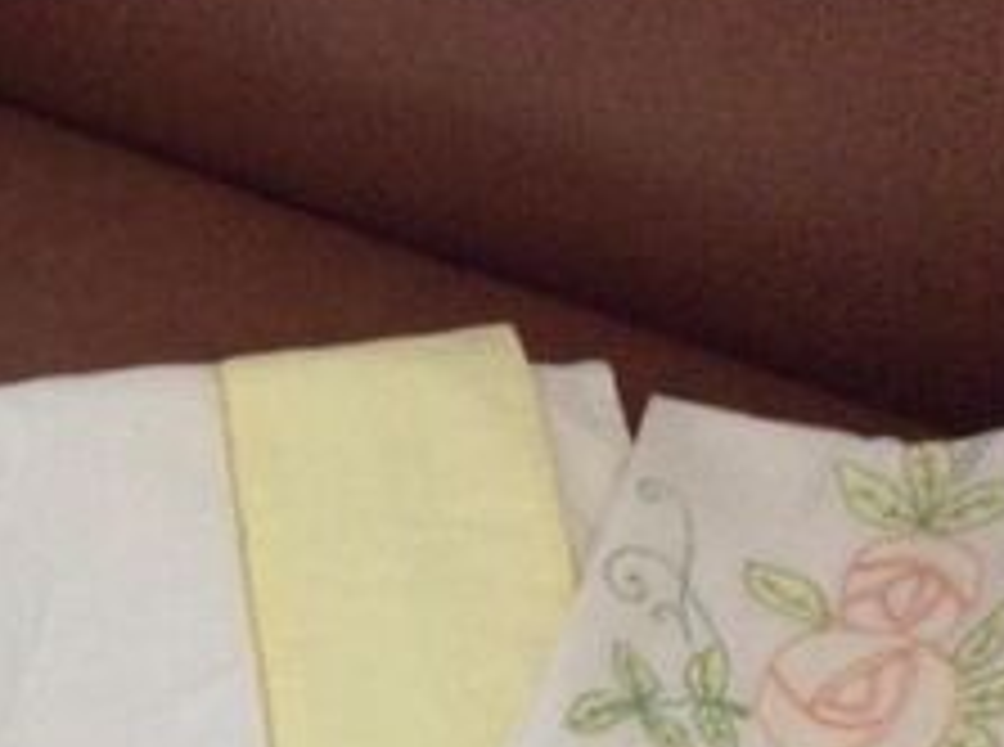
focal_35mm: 69
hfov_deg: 27.0
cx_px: 54
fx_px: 1996
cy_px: 596
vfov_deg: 21.0
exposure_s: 1/20
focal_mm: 3.3
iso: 320
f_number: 2.4
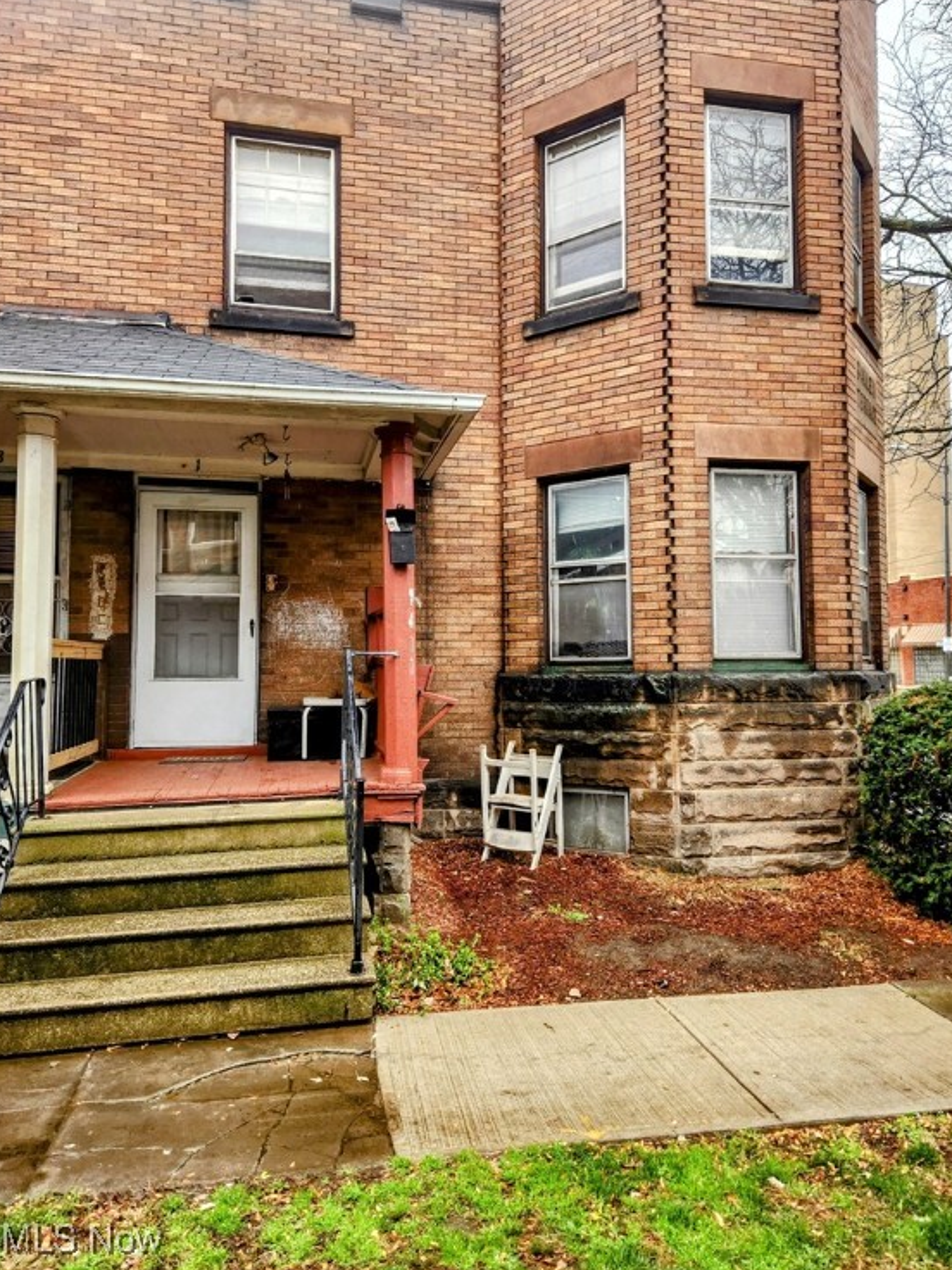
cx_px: 488
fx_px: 880
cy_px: 614
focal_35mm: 24
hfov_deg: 56.8
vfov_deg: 71.6
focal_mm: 5.4
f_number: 1.8
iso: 160
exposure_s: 1/120
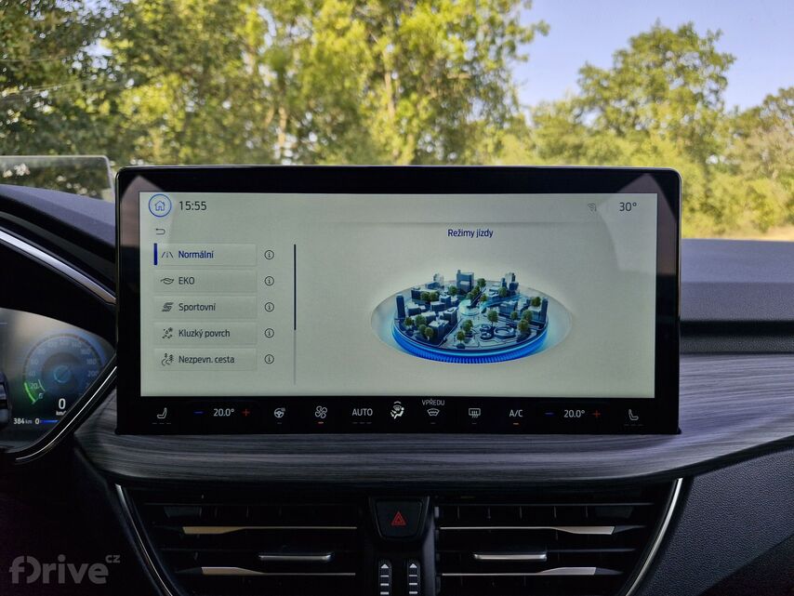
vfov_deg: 58.9
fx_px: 528
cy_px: 298
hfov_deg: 73.9
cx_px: 397
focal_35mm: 23
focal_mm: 5.54
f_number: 1.8
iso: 50
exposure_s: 1/256
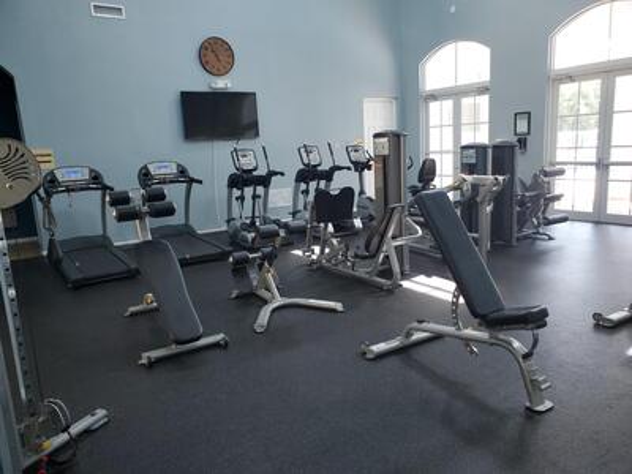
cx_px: 316
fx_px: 475
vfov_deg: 53.1
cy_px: 237
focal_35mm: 26
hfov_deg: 67.3
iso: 125
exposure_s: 1/24
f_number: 2.4
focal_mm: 4.3
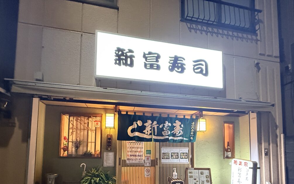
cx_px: 150
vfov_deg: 58.5
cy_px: 141
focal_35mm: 19
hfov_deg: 88.0
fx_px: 152
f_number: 2.2
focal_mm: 2.22
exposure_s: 1/50
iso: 800
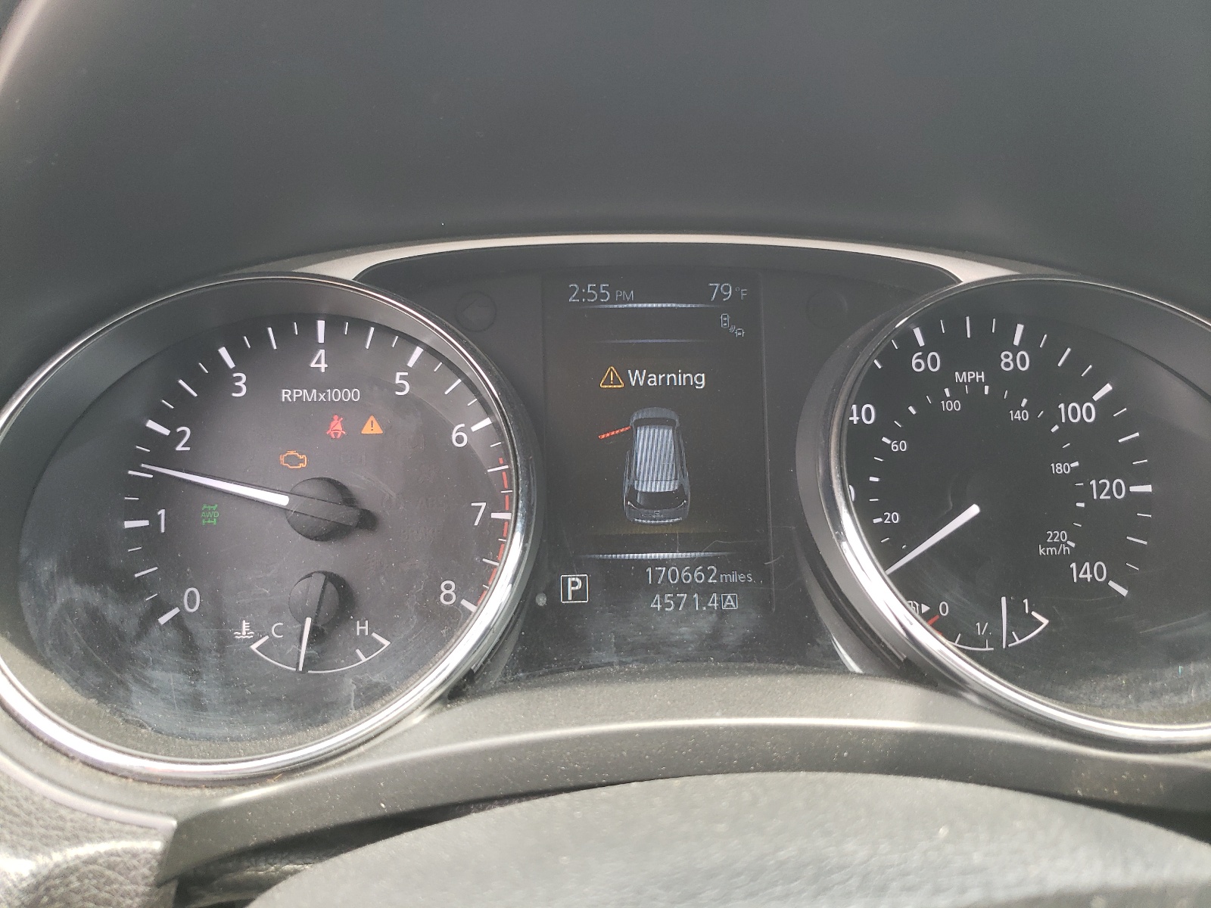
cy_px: 454
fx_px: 910
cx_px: 606
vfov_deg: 53.1
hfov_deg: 67.3
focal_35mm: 26
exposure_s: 1/100
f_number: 1.5
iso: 81
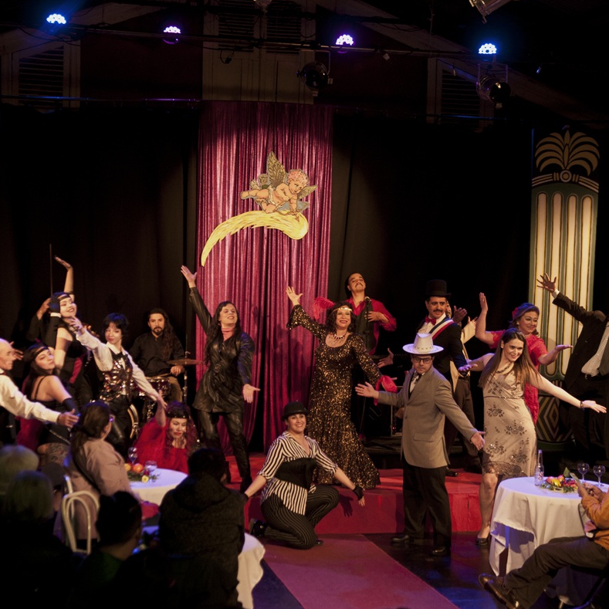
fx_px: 1234
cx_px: 264
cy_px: 304
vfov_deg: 27.7
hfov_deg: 27.7
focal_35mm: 62
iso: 800
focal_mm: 32
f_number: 3.2
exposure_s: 1/80
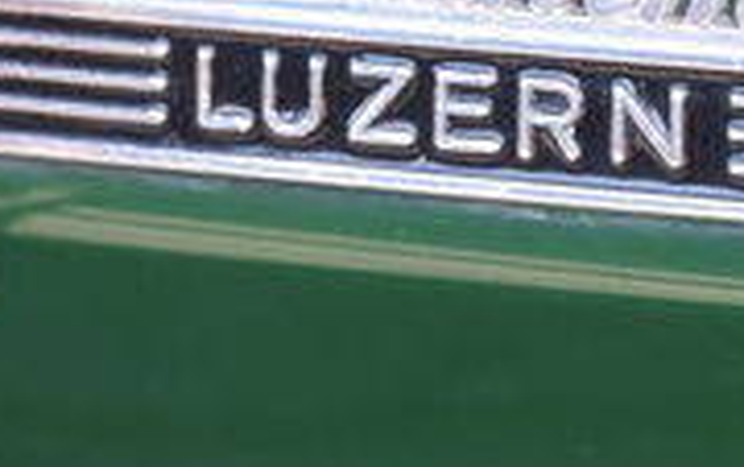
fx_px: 9258
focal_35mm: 456
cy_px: -68
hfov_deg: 4.6
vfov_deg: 2.9
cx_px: 632
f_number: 4.5
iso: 800
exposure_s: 1/320
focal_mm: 70
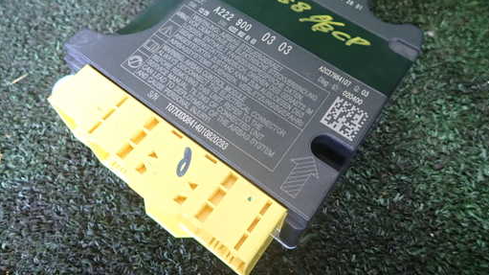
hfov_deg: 61.0
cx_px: 239
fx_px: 415
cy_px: 92
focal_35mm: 32
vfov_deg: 36.3
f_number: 2
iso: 250
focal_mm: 4.5
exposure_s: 1/30
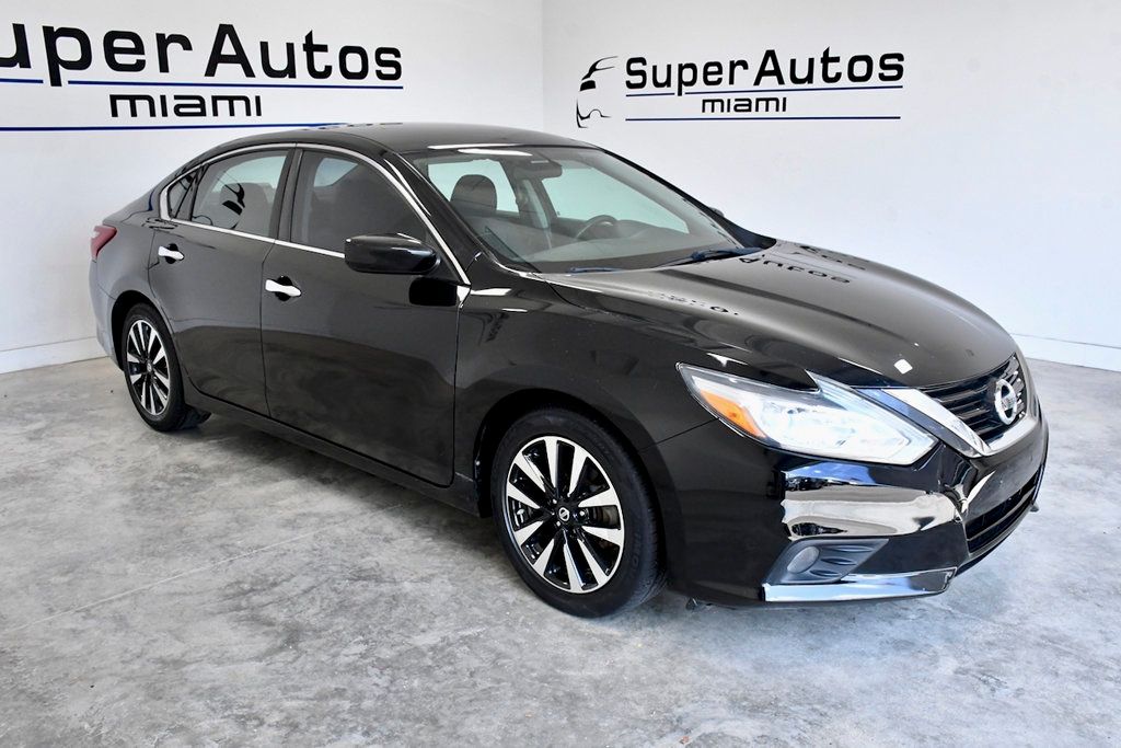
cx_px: 560
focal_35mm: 30
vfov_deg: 43.6
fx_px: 934
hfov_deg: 61.9
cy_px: 374
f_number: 9
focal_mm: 20
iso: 2500
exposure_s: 1/320
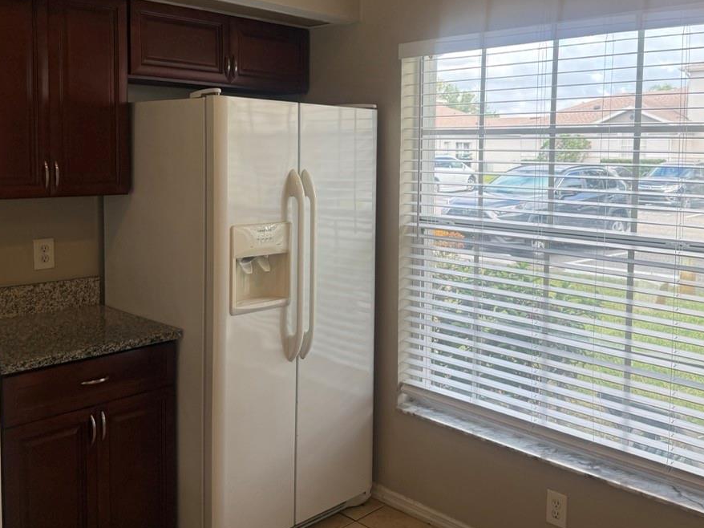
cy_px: 197
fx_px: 712
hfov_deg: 52.6
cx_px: 378
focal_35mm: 35
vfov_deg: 40.4
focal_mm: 6.76
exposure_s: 1/284
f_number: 1.78
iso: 64
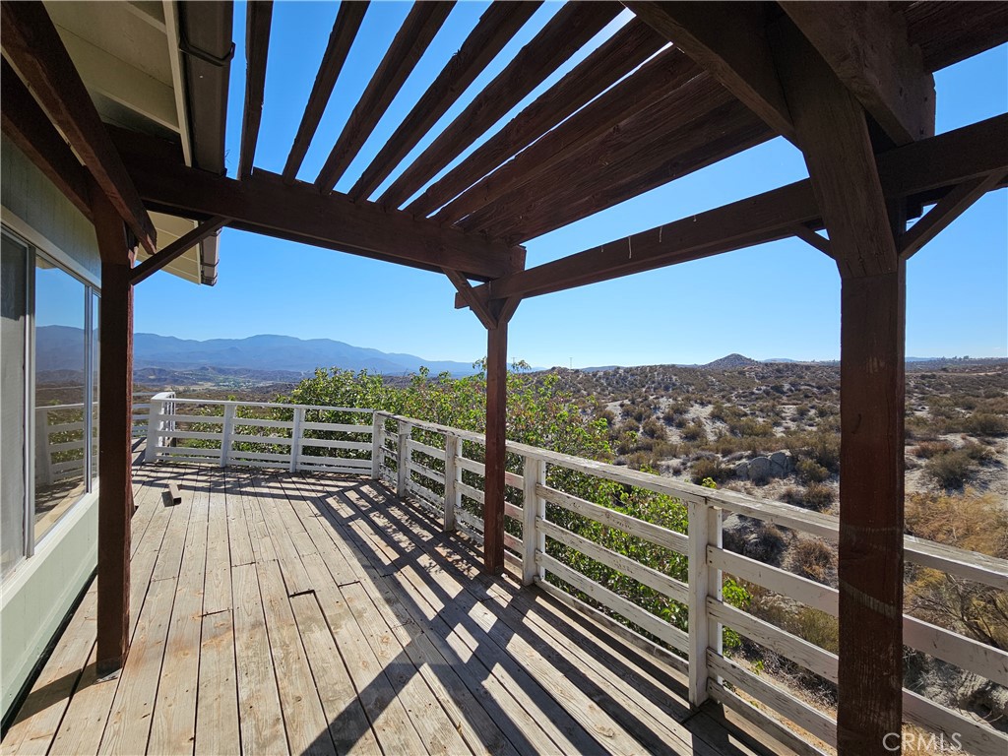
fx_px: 379
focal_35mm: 13
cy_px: 378
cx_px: 504
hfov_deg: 106.2
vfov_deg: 89.9
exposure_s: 1/2265
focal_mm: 2.2
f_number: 2.2
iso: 50
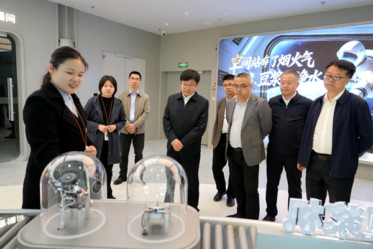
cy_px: 124
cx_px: 186
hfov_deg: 73.7
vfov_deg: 53.1
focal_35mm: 24
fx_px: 249
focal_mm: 24
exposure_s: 1/160
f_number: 4
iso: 1600
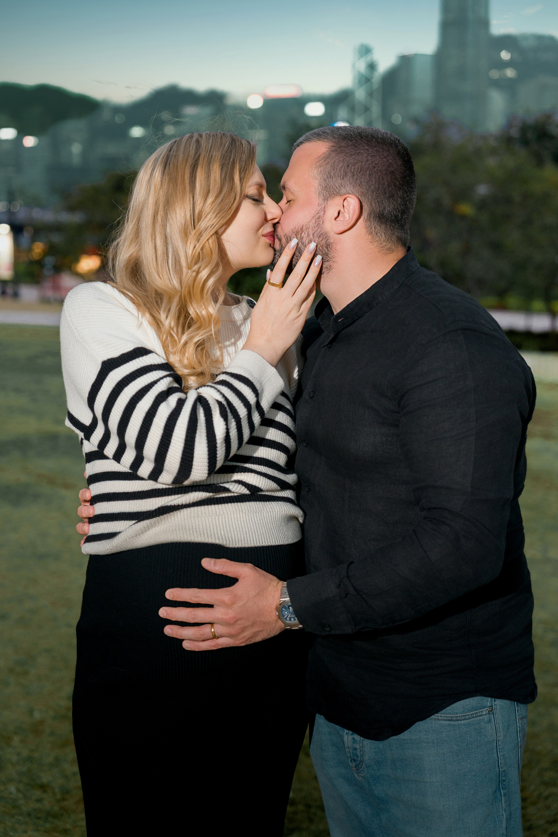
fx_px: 1186
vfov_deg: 38.9
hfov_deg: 26.5
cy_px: 418
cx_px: 279
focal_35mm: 51
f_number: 2.8
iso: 1250
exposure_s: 1/200
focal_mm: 51
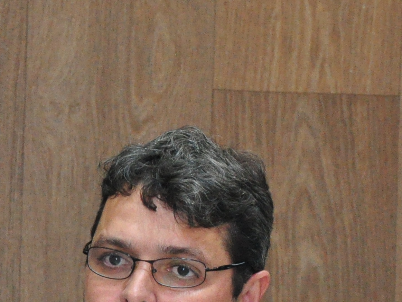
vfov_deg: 2.7
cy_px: 254
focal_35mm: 558
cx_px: -122
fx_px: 6477
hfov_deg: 3.5
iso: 1600
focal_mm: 105
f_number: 5.6
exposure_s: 1/100
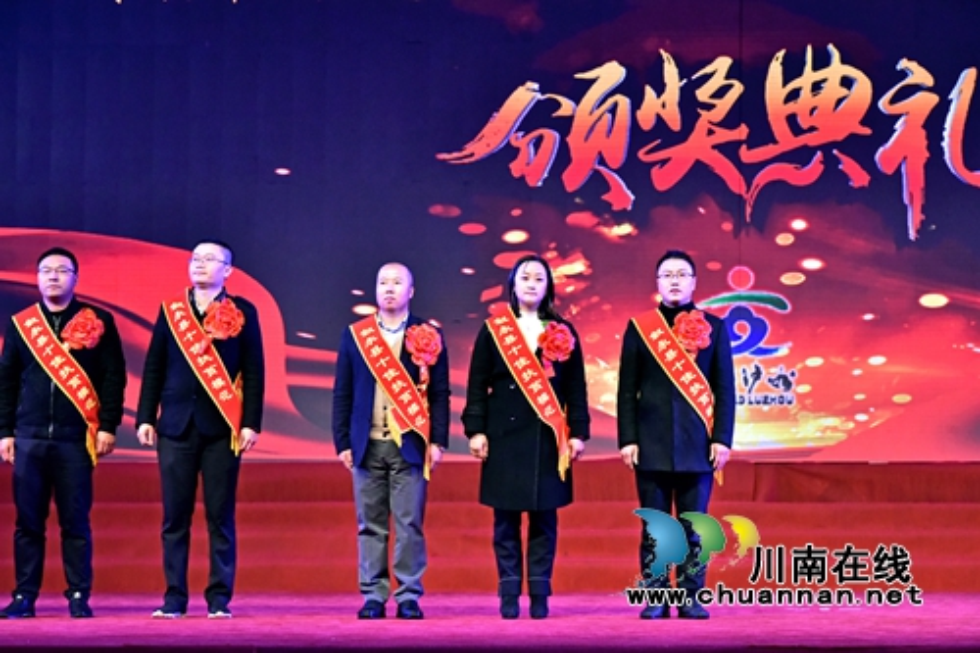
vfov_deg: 14.9
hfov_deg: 22.1
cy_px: 326
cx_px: 490
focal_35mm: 92
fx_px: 2503
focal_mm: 92
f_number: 8
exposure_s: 1/500
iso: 6400
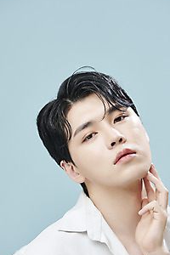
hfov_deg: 5.6
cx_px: 86
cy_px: 130
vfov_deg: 8.3
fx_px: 1749
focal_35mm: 247
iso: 50
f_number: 5.6
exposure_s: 1/125
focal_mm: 185
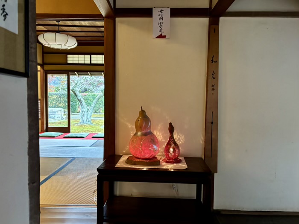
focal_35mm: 26
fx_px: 225
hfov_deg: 67.3
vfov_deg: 53.1
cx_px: 150
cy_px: 112
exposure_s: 1/33
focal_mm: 5.96
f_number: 1.6
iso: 400
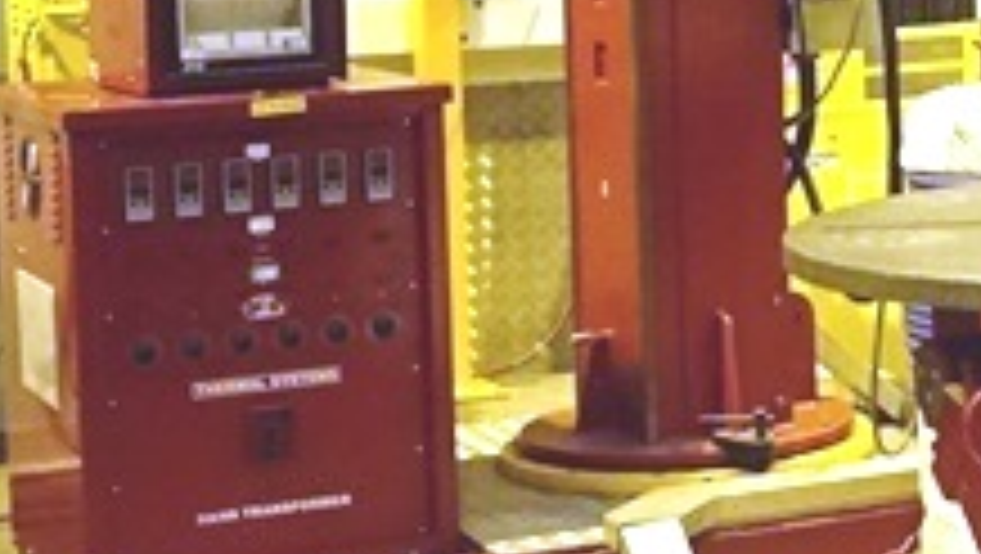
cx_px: 1314
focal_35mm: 118
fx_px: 3072
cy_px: -79
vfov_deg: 10.2
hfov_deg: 17.0
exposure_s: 1/125
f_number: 2.8
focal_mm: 8.8
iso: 1600
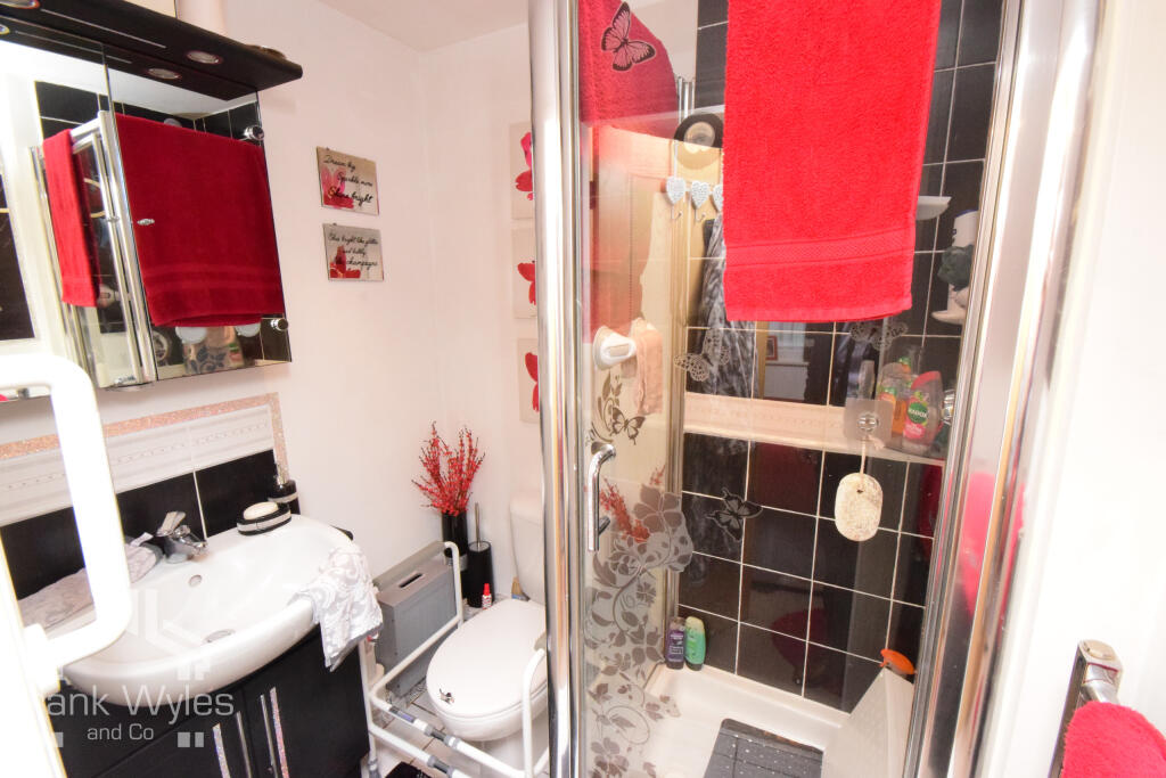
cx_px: 583
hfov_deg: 100.4
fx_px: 486
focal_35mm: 15
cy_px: 389
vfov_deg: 77.3
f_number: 22
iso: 6400
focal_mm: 10
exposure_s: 1/60
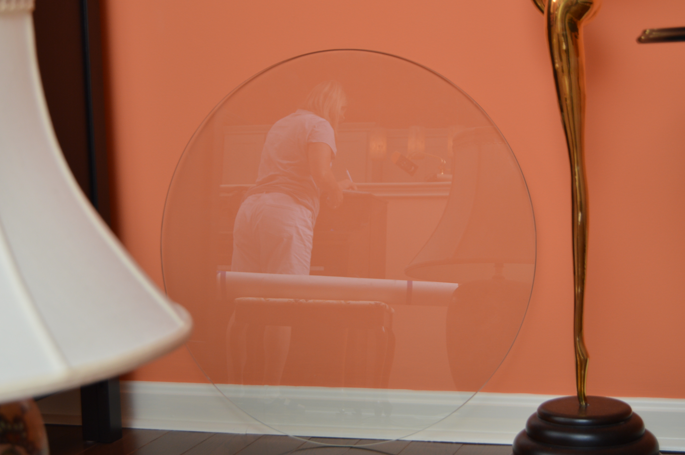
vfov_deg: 19.4
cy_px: 244
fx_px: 1331
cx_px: 335
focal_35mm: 70
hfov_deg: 28.9
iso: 200
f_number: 5
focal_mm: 42
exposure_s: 1/200
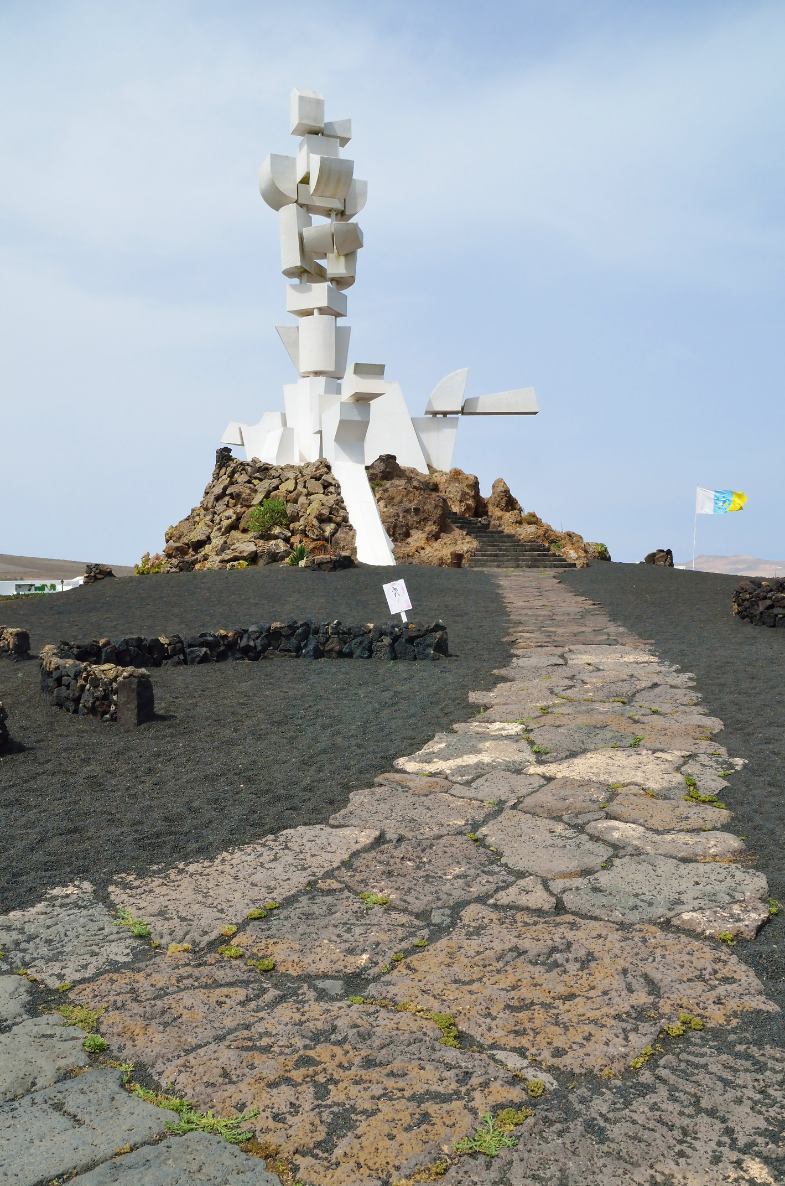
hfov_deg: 45.4
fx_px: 938
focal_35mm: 29
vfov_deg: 64.4
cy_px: 656
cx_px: 365
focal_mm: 17
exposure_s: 1/250
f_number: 14
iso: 320
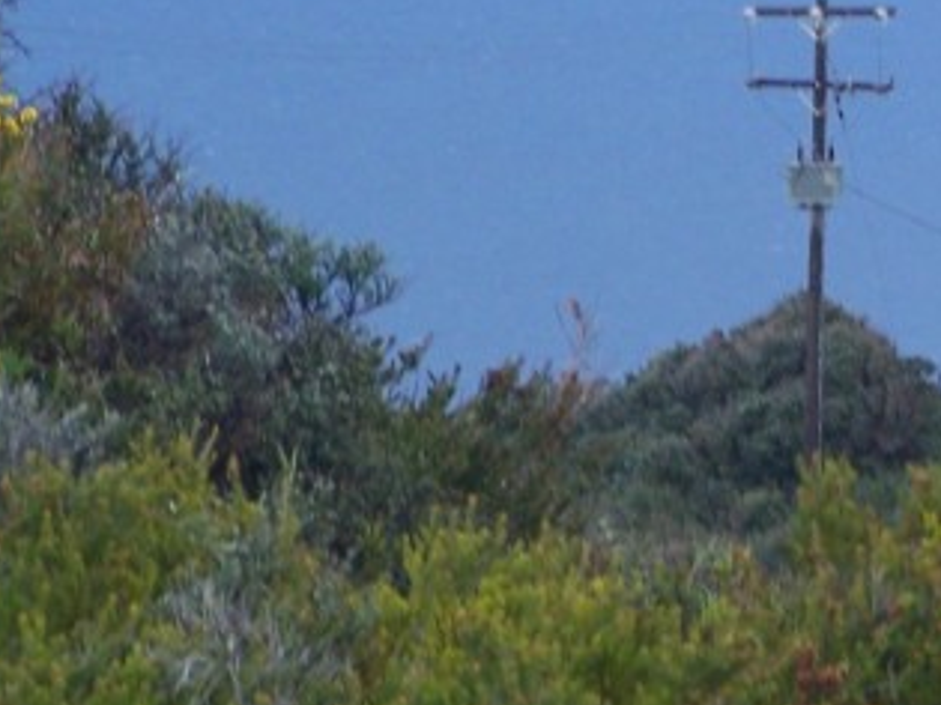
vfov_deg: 3.3
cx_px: 1435
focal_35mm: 452
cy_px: 37
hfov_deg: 4.4
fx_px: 12282
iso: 80
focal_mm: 23.1
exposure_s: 1/100
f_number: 3.2
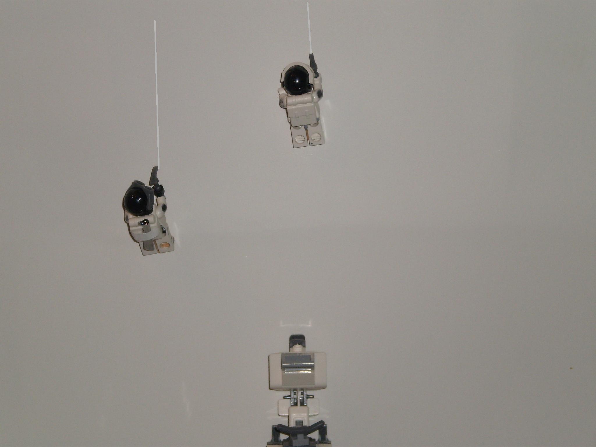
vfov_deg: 13.7
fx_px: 1859
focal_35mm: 108
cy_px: 224
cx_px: 298
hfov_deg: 18.2
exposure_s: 1/100
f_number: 5.9
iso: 125
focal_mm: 18.9
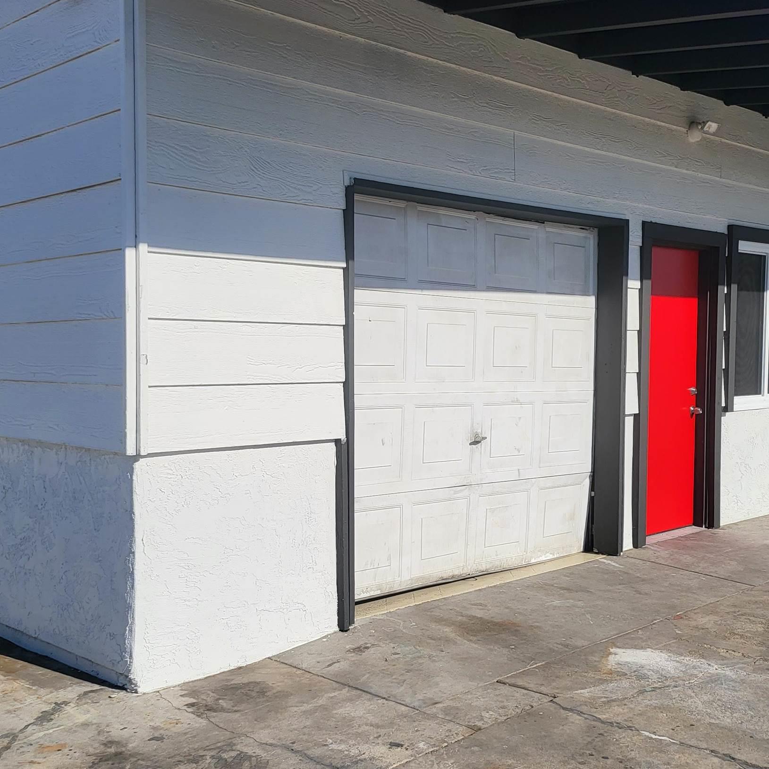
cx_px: 279
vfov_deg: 41.8
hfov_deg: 41.5
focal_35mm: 40
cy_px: 407
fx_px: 1005
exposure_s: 1/5343
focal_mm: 5
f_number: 1.8
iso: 40
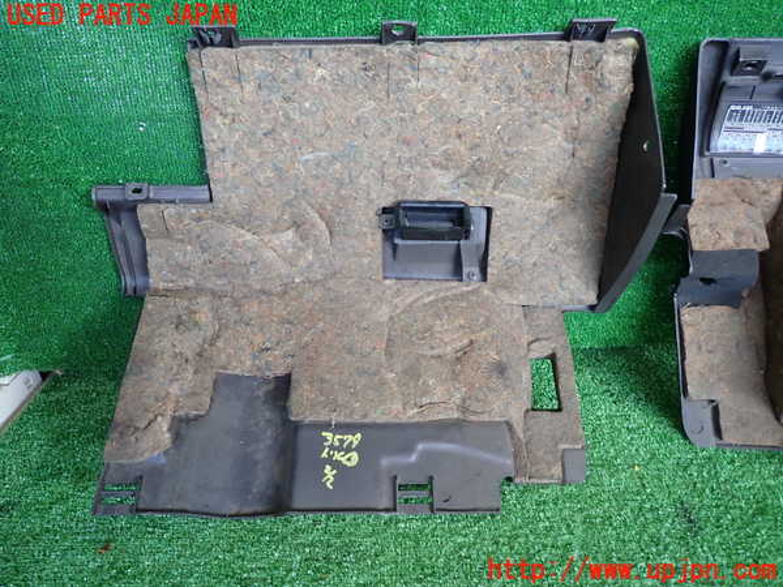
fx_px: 565
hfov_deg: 69.4
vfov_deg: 54.9
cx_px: 392
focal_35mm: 25
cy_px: 294
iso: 200
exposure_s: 1/60
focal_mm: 4.5
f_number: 2
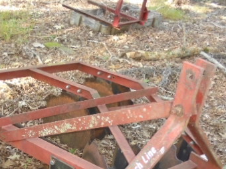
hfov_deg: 38.0
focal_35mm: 49
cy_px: 142
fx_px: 320
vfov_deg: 28.8
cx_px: 58
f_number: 3.5
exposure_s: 1/30
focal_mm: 4.6
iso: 400
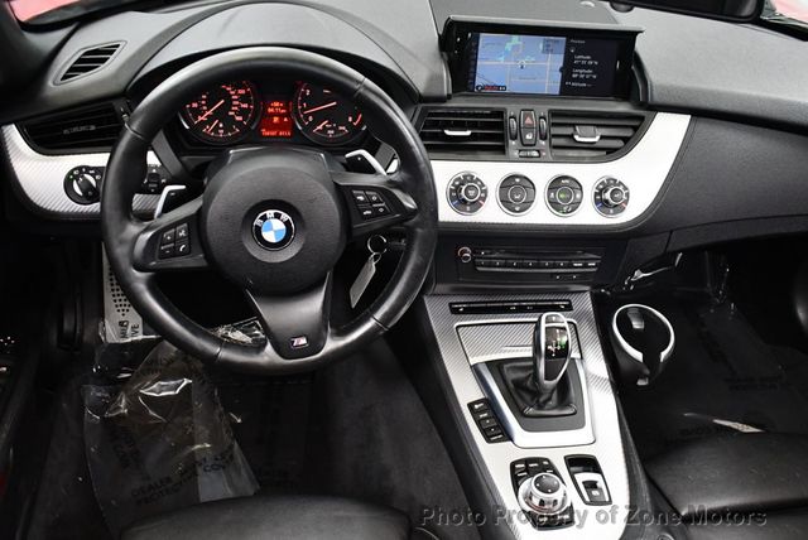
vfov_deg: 36.9
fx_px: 809
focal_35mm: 36
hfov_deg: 53.1
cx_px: 404
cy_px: 270
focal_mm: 18
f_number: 3.5
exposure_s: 1/80
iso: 3200
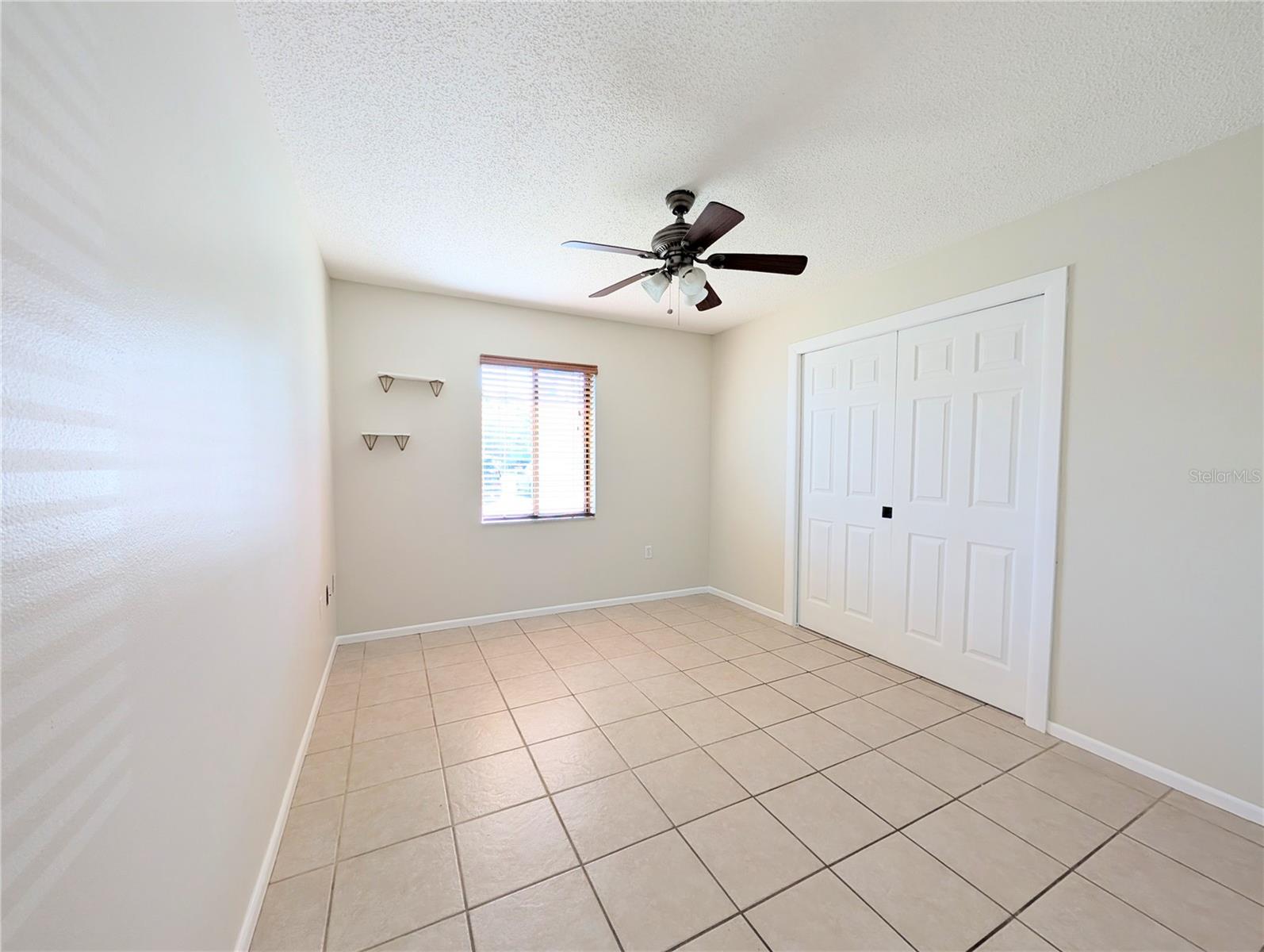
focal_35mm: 12
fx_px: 439
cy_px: 476
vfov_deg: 94.6
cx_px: 632
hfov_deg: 110.5
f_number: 1.7
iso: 48
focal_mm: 2.02
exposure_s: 1/164
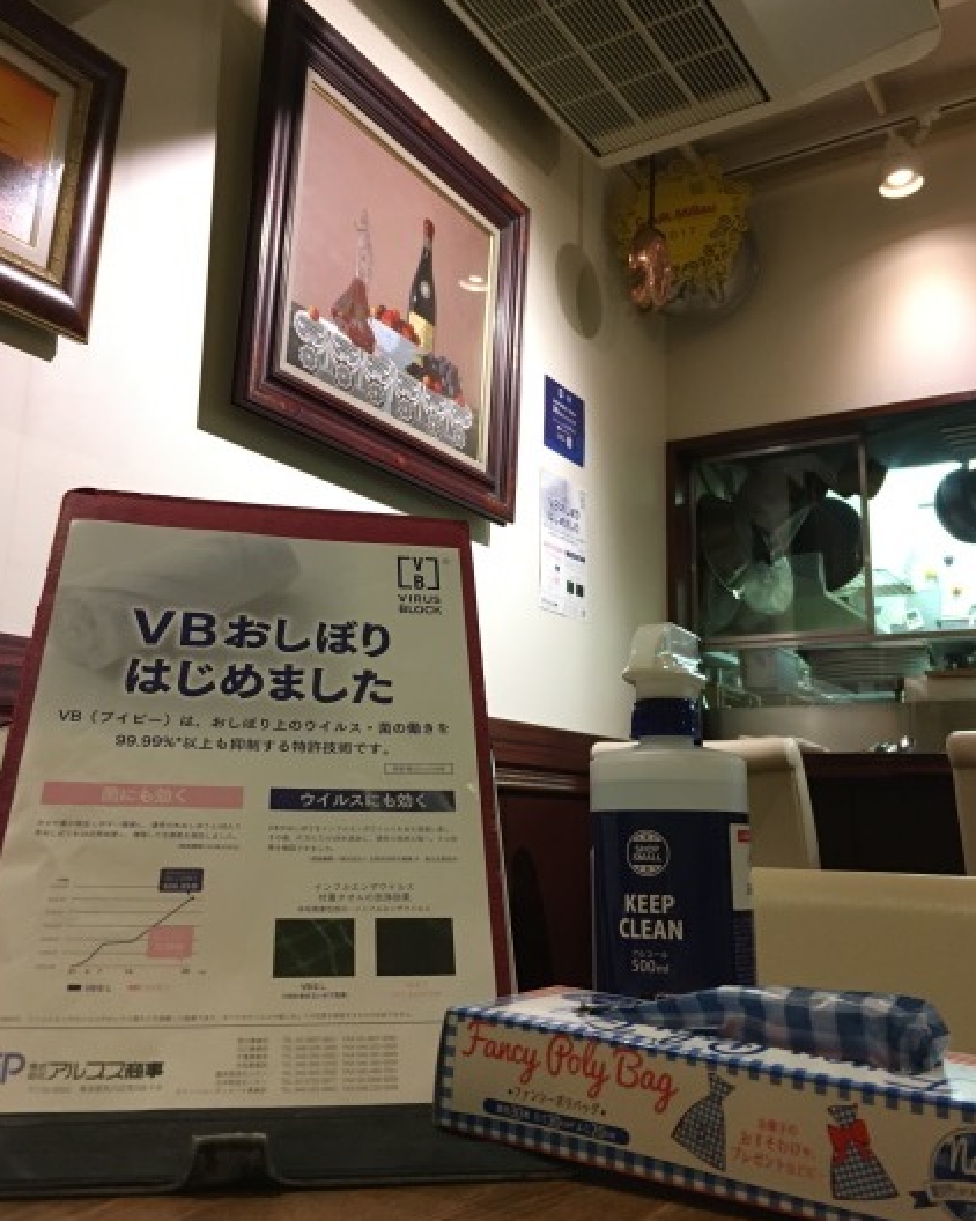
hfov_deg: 47.1
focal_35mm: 31
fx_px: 1120
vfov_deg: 57.1
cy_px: 567
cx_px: 489
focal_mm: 4.15
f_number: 2.2
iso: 200
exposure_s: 1/20
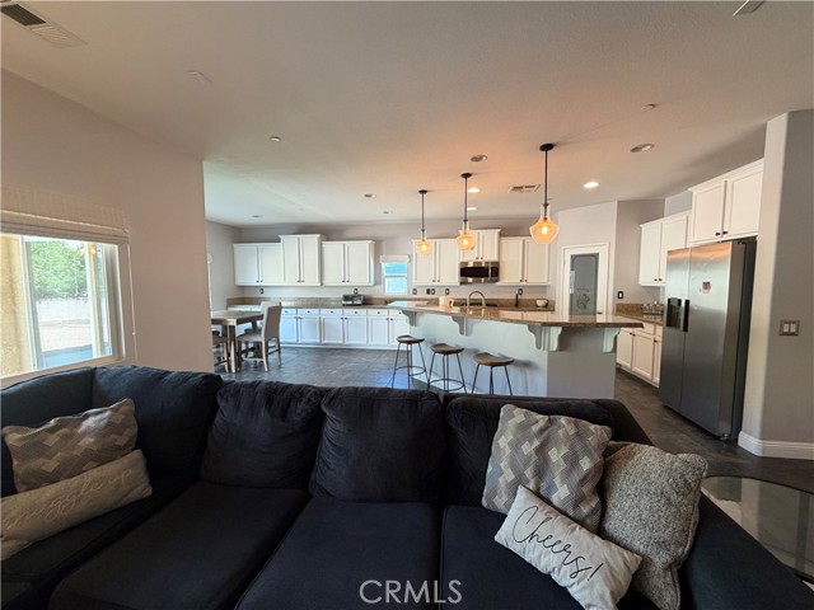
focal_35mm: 14
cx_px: 407
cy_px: 305
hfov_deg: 102.1
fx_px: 329
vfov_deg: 85.7
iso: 160
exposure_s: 1/60
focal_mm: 2.22
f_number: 2.2
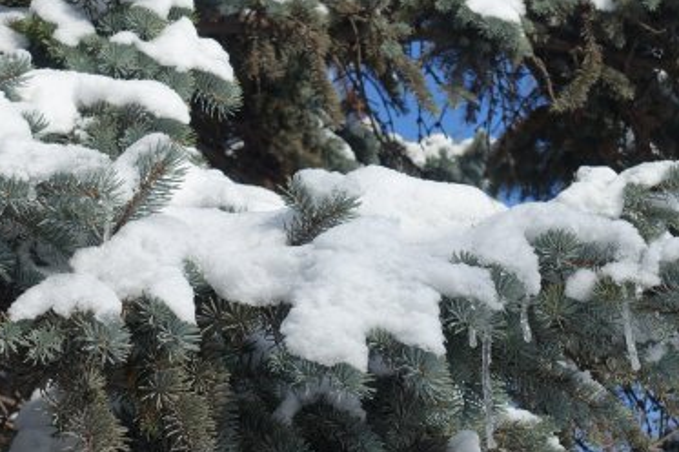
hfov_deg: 17.8
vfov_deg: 11.9
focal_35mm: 115
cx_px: 364
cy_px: 277
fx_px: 2167
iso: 125
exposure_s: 1/100
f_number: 5.6
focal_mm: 25.7
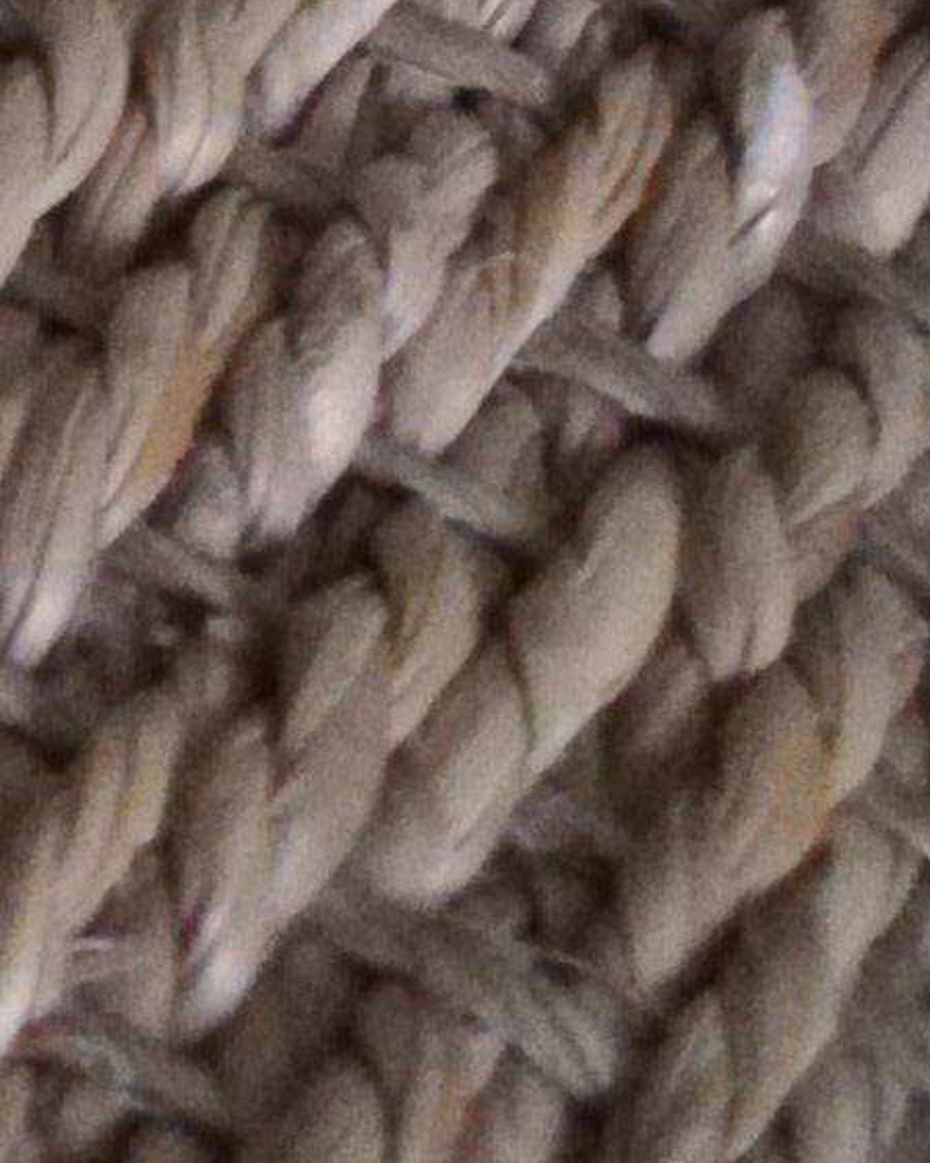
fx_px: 6162
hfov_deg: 7.4
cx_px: -2050
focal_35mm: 179
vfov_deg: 9.0
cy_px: -2225
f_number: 2.2
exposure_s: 1/14.3
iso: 1600
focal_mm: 3.83
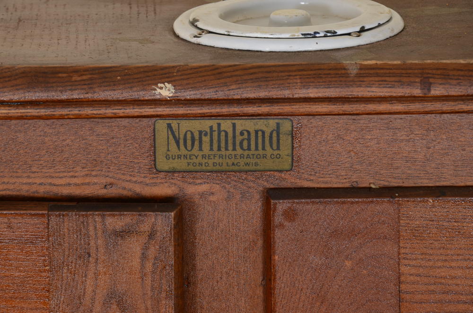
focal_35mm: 158
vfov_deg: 8.7
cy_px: 156
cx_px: 236
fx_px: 2065
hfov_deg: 13.1
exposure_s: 1/80
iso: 100
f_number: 10
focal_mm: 105
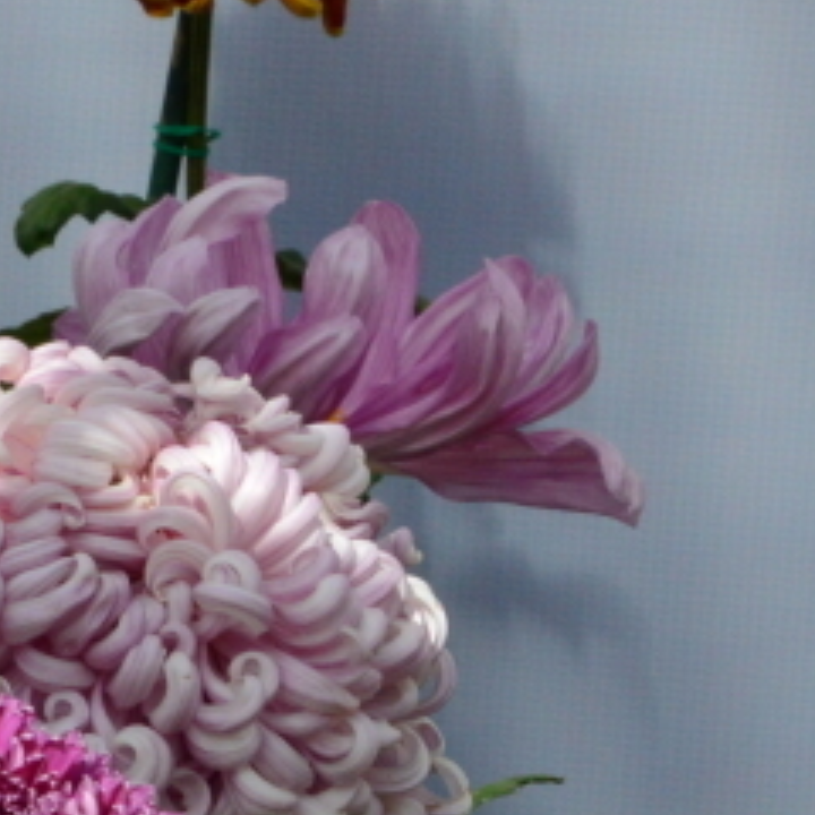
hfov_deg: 4.5
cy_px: 606
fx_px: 10149
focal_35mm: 381
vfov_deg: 4.6
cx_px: -669
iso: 640
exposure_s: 1/250
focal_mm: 70
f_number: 25
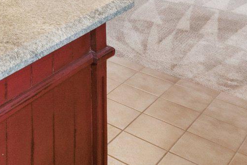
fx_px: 418
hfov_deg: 29.1
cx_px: -38
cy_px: -131
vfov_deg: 17.9
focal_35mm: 61
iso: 400
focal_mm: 10
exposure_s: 1/50
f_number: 5.6
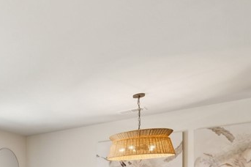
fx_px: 265
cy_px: 193
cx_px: -31
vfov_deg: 30.5
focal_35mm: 38
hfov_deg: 40.1
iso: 100
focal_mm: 12
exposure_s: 1/20
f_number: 8
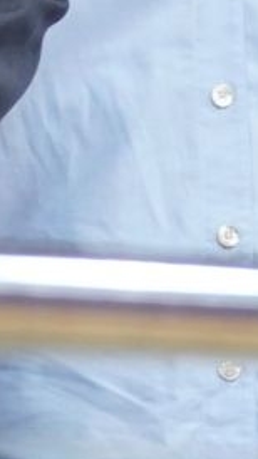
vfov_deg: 1.7
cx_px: 581
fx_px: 15650
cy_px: -377
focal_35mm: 1286
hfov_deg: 0.9
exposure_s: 1/400
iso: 1250
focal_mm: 125
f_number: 2.8
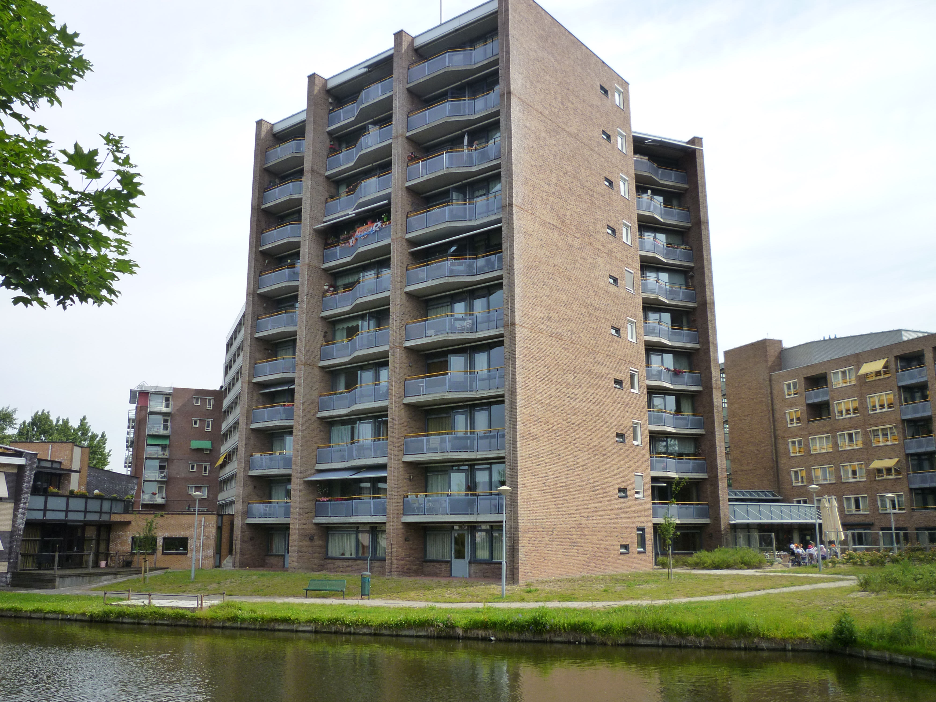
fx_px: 811
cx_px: 468
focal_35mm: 30
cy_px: 351
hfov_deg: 60.0
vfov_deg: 46.8
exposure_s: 1/500
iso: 125
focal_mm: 5.3
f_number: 3.5
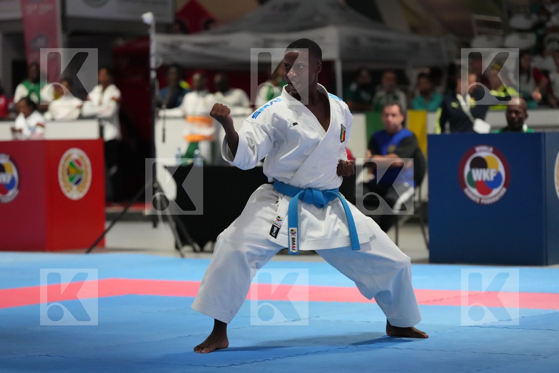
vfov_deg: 10.9
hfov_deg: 16.3
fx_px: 1956
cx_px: 280
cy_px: 186
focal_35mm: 126
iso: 6400
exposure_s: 1/500
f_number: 2.8
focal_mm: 126
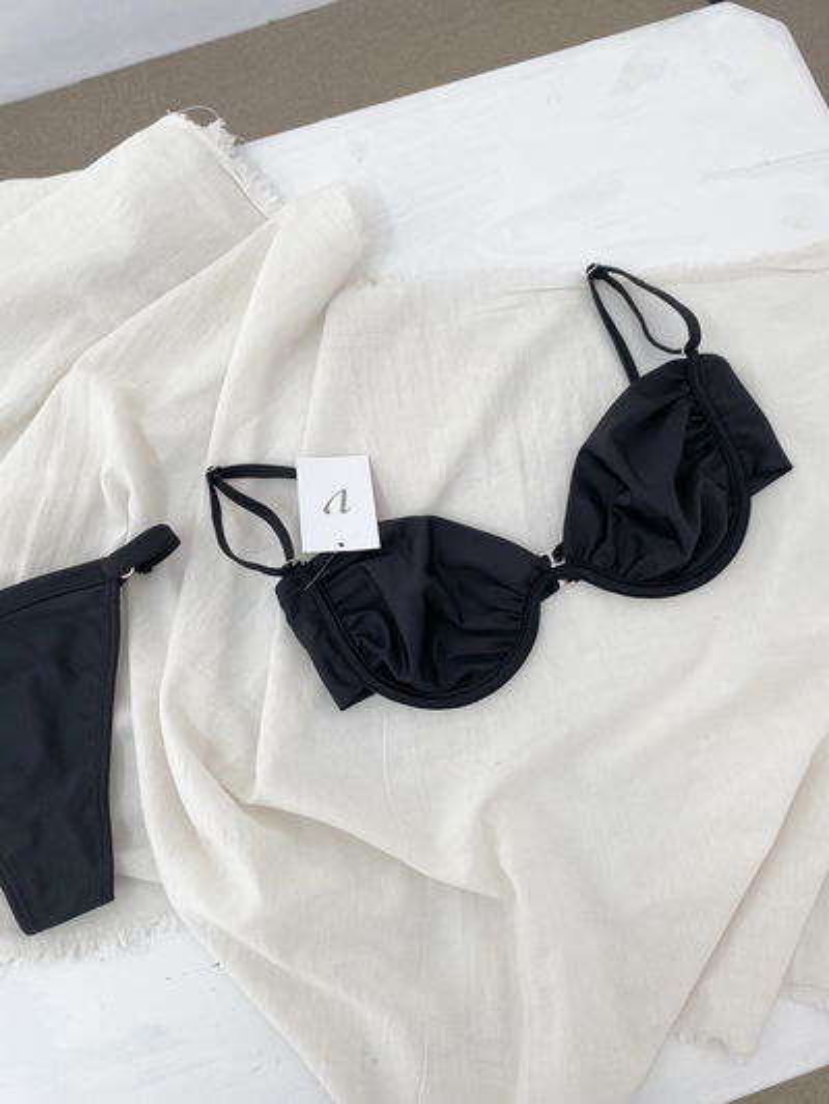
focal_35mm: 26
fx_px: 830
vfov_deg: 67.3
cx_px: 414
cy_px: 552
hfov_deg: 53.1
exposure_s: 1/100
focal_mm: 4.25
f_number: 1.8
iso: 40
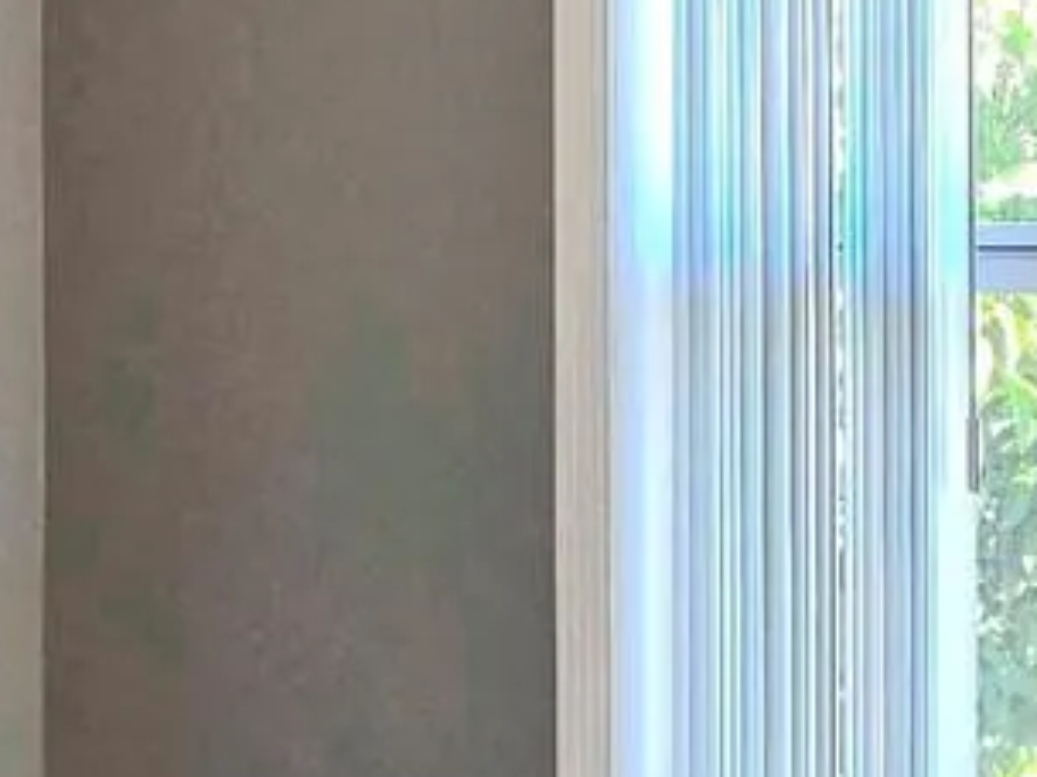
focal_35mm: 155
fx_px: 4643
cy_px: 228
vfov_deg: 9.6
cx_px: 993
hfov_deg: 12.6
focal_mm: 5.4
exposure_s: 1/120
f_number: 1.8
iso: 40
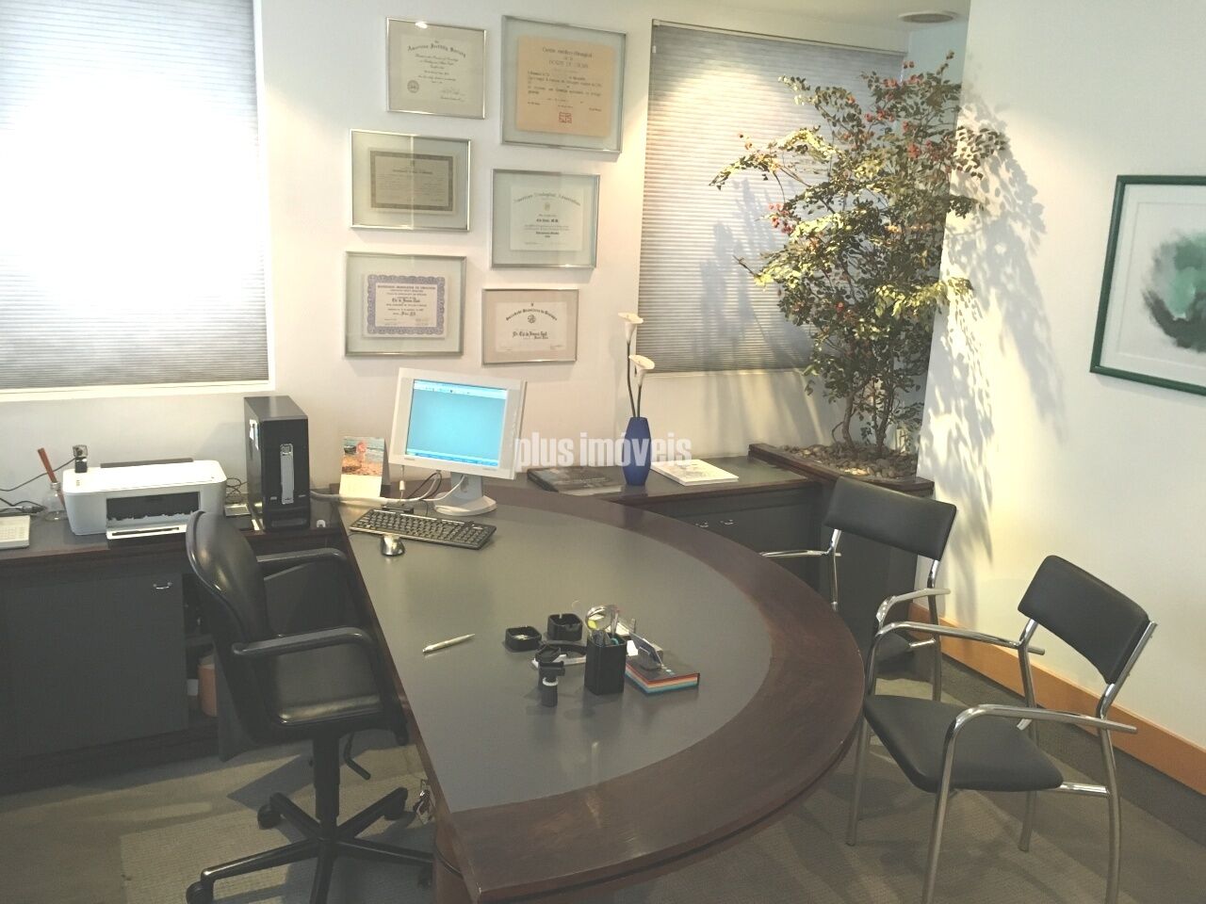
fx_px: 1010
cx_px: 603
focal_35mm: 29
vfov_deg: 48.2
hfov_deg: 61.7
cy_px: 452
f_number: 2.2
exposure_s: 1/30
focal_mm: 4.15
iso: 200
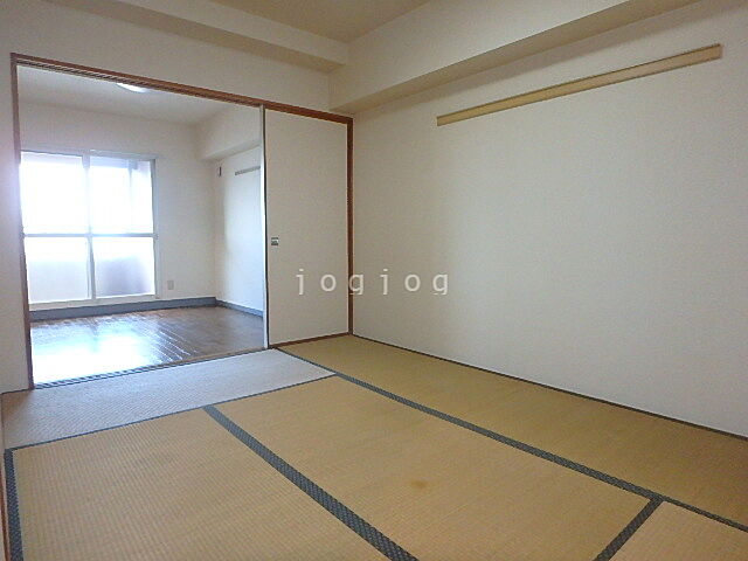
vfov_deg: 63.4
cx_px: 374
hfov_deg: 79.0
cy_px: 280
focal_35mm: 21
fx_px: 454
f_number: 3.5
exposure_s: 1/60
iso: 800
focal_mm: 3.7
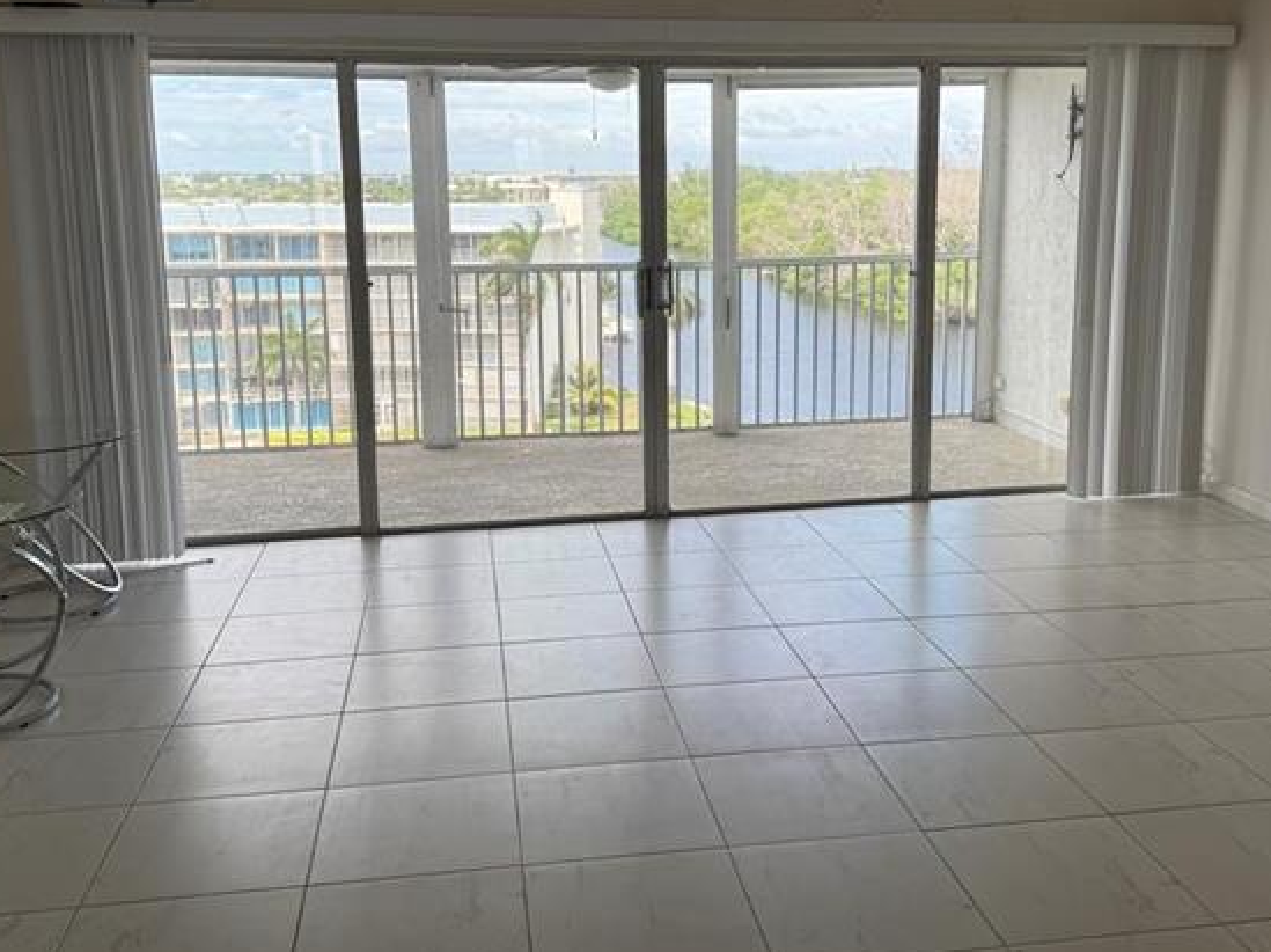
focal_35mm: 35
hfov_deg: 52.6
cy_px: 382
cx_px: 676
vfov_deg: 40.5
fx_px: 1284
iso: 100
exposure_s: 1/433
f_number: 1.78
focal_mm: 6.76
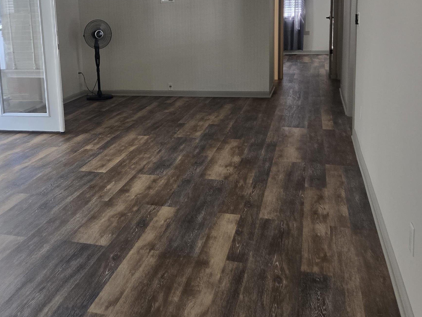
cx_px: 112
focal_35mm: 41
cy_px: 99
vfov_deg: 34.7
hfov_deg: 44.4
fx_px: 500
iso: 125
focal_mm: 5.4
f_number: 1.8
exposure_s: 1/120
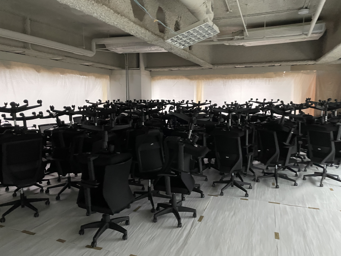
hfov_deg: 67.3
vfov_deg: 53.1
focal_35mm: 26
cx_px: 170
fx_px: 256
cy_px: 128
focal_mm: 4.2
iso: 640
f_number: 1.6
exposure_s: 1/34
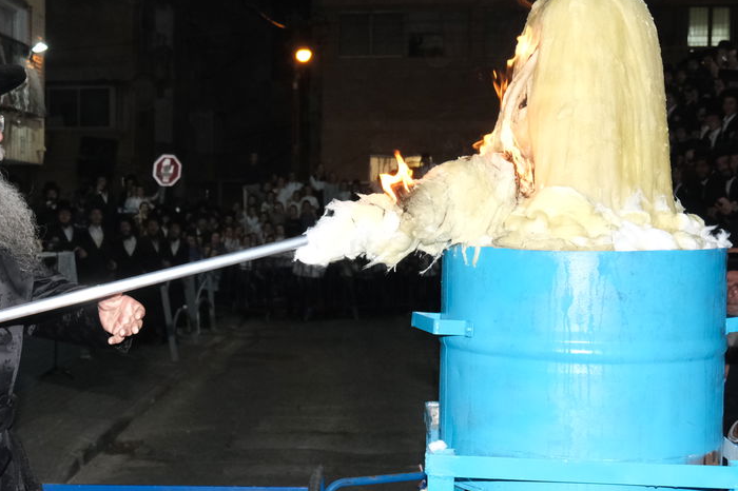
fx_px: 1147
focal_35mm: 56
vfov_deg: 24.1
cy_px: 284
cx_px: 186
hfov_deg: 34.9
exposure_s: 1/250
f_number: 4
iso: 2000
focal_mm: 18.4
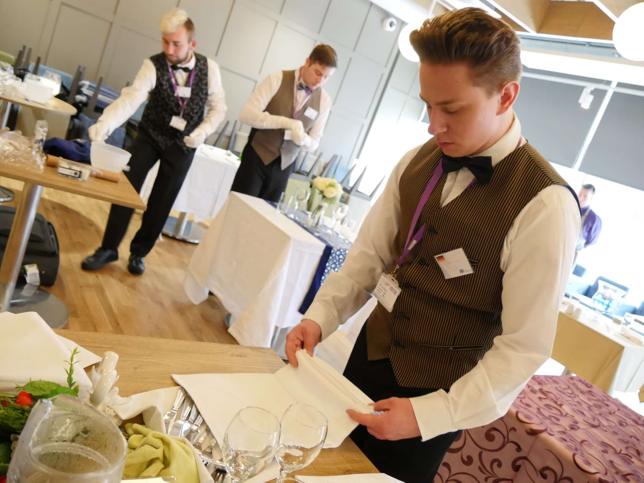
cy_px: 242
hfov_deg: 63.4
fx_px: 521
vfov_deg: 49.7
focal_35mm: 28
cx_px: 322
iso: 3200
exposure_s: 1/60
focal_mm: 14
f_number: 3.5
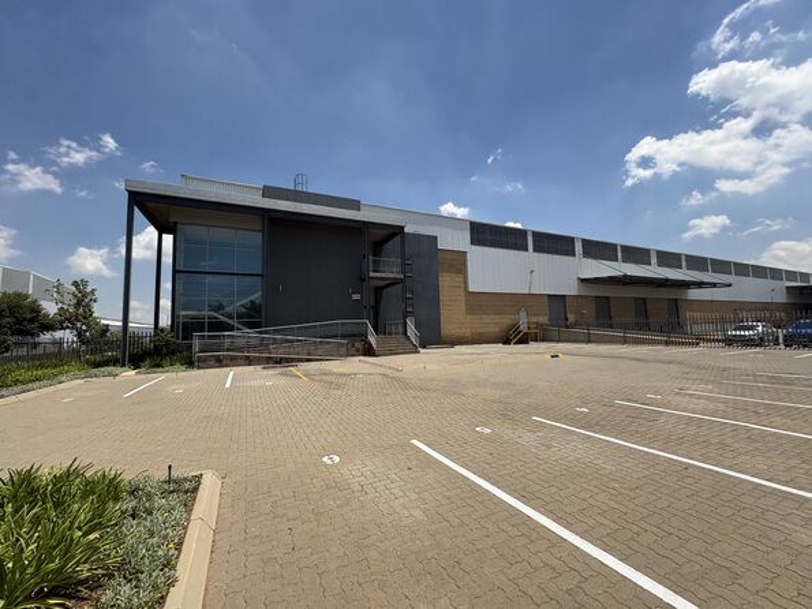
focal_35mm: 14
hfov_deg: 102.1
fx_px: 328
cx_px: 406
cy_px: 304
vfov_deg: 85.7
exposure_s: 1/2208
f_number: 2.2
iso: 50
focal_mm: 2.22
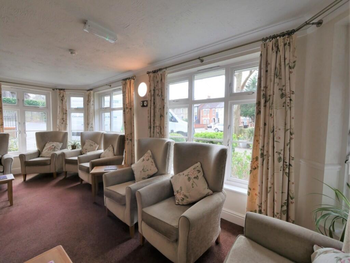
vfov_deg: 85.7
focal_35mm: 14
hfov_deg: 102.0
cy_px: 132
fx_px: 142
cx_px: 175
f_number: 4.5
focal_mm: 7
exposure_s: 1/125
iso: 200
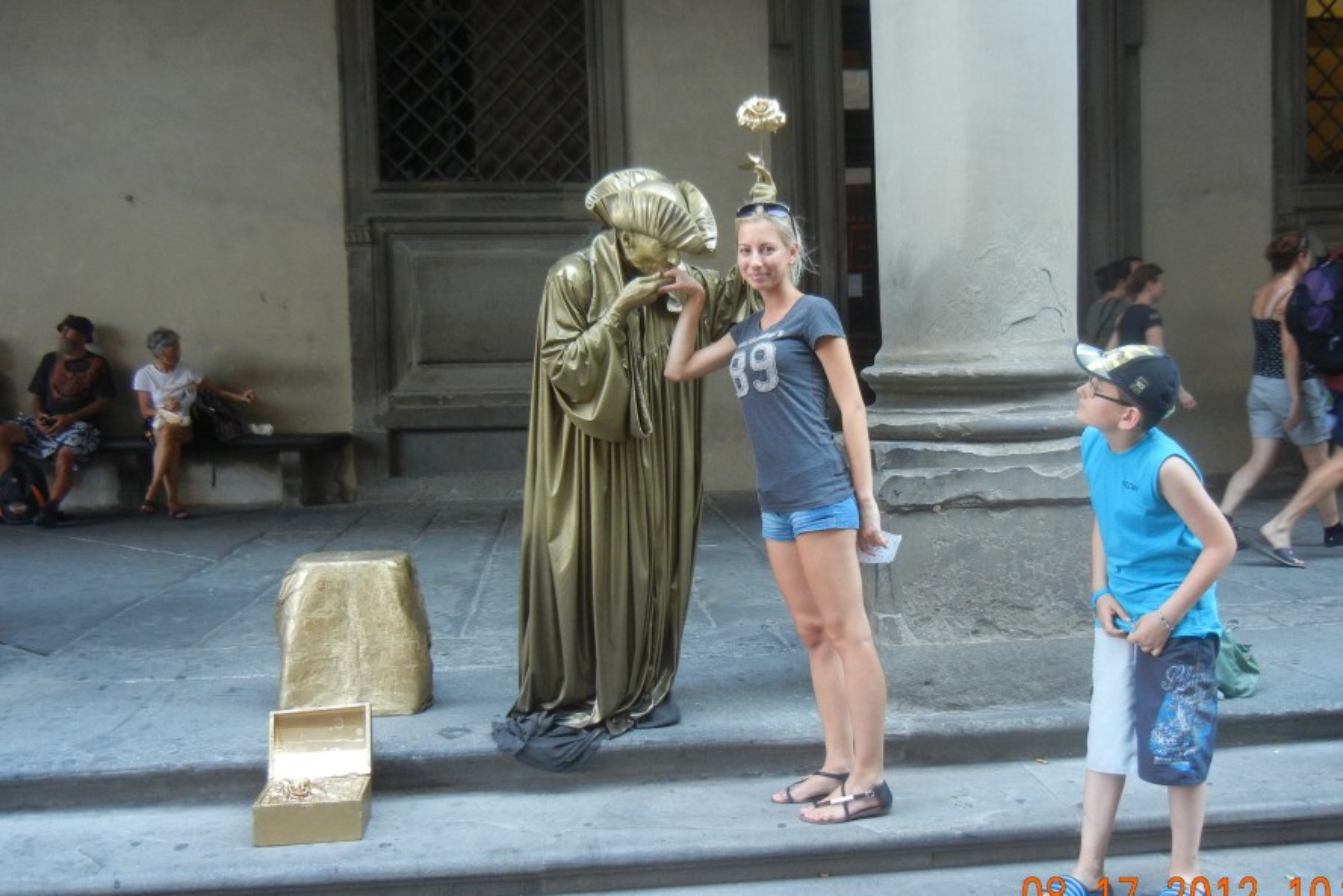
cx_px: 723
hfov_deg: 53.1
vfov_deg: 36.9
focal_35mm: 36
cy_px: 436
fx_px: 1343
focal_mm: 5.4
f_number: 3.5
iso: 282
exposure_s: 1/55.4
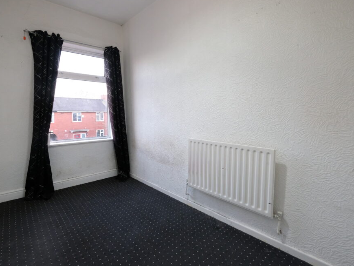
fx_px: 174
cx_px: 147
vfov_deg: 74.7
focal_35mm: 17
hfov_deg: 90.2
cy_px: 127
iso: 4000
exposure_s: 1/80
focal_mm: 10
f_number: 5.6
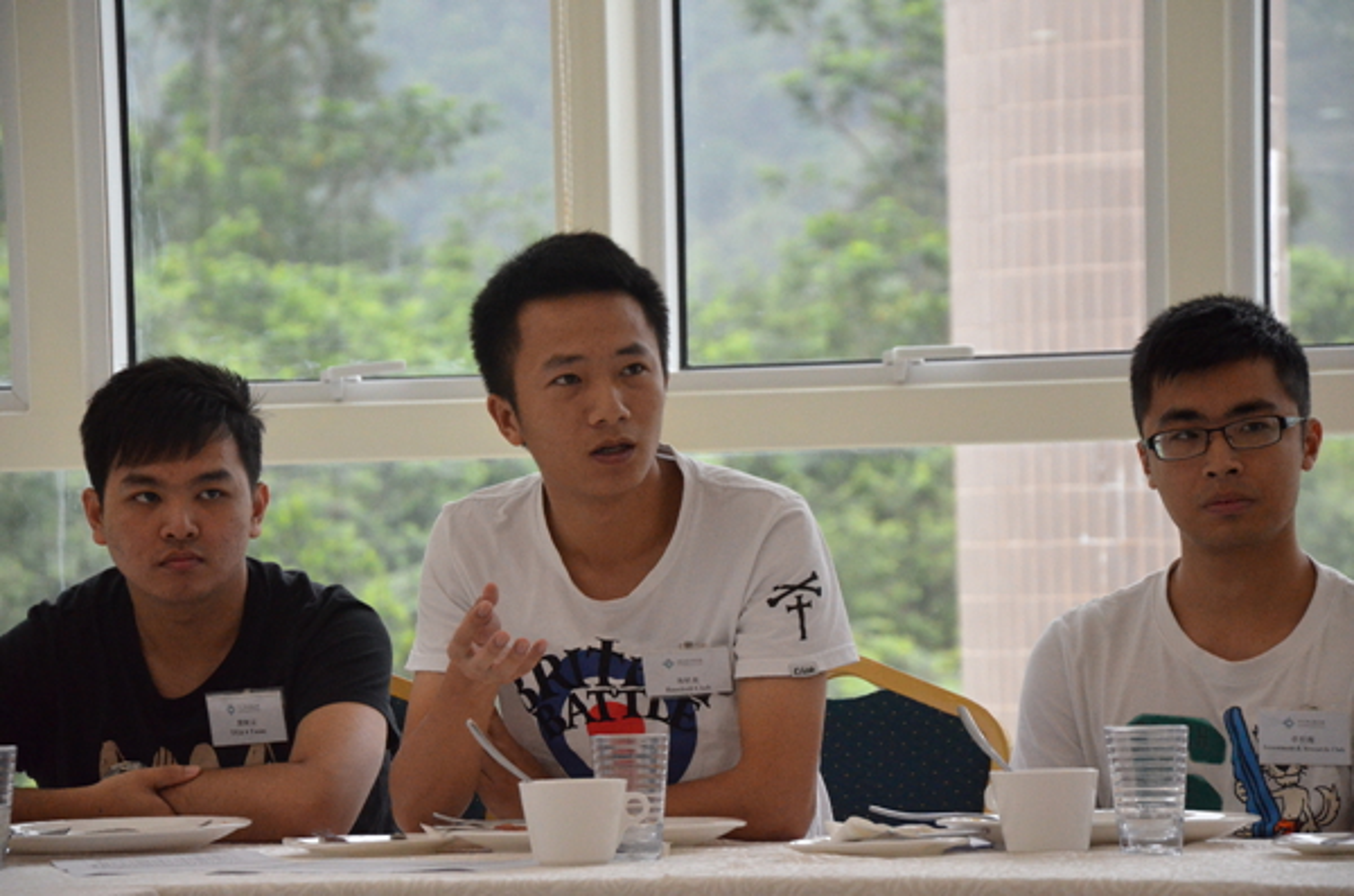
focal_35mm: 158
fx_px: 5910
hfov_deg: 13.1
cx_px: 677
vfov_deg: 8.7
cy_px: 448
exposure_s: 1/640
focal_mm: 105
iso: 3200
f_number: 6.3
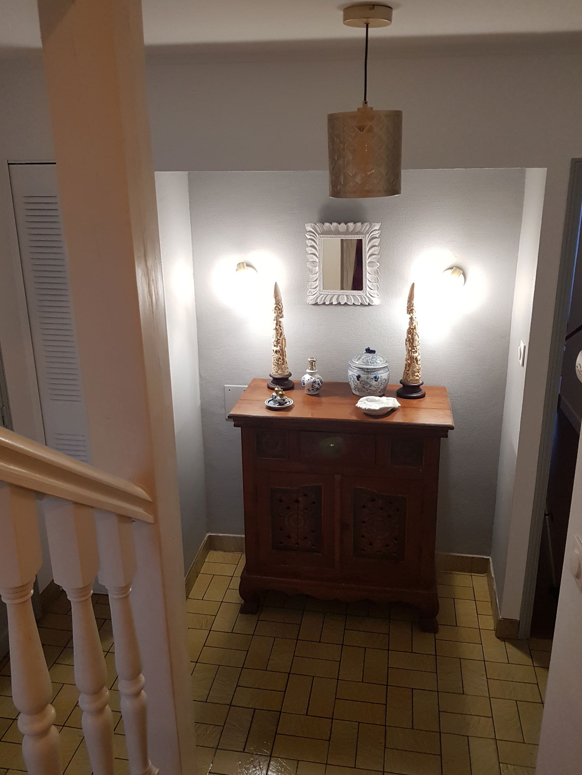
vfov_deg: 63.4
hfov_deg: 49.7
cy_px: 381
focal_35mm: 28
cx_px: 277
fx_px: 628
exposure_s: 1/50
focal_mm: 4.2
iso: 200
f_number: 1.7
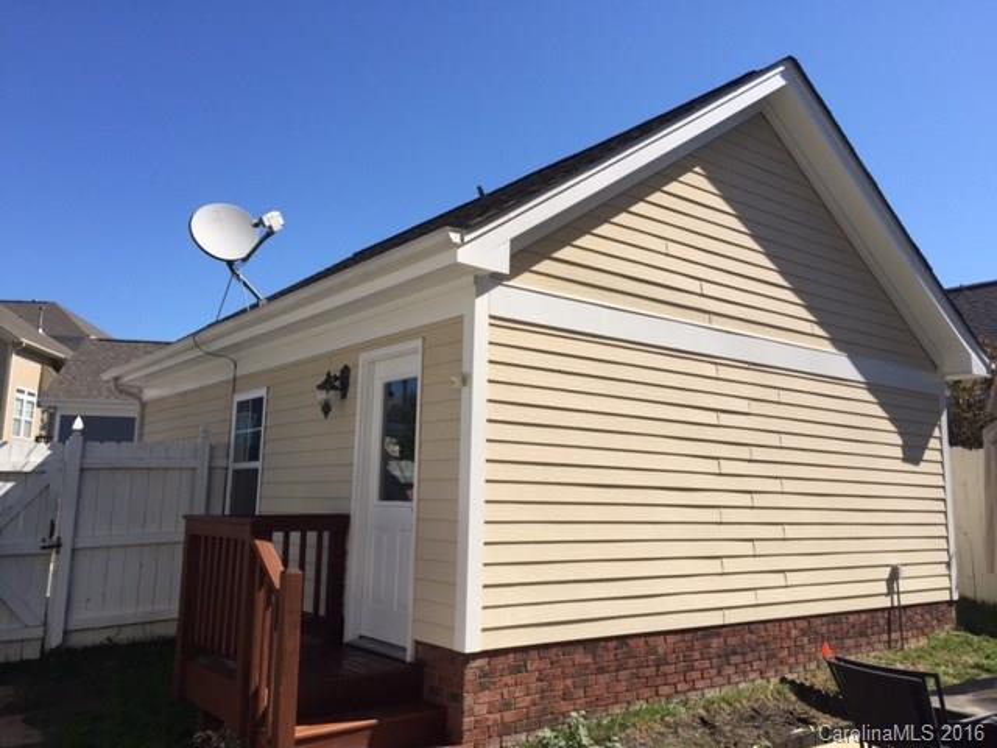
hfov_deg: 61.7
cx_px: 498
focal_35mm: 29
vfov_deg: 48.2
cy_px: 374
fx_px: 835
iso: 32
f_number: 2.2
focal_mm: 4.15
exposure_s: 1/2198
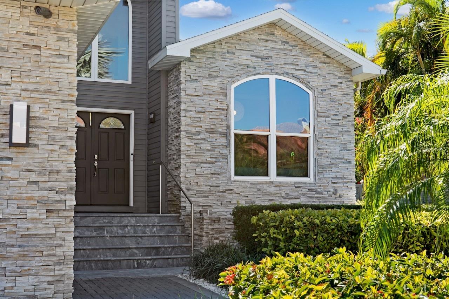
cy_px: 150
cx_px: 224
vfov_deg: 27.0
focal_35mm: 50
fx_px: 623
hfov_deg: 39.6
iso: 400
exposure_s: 1/200
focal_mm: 50
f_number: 10
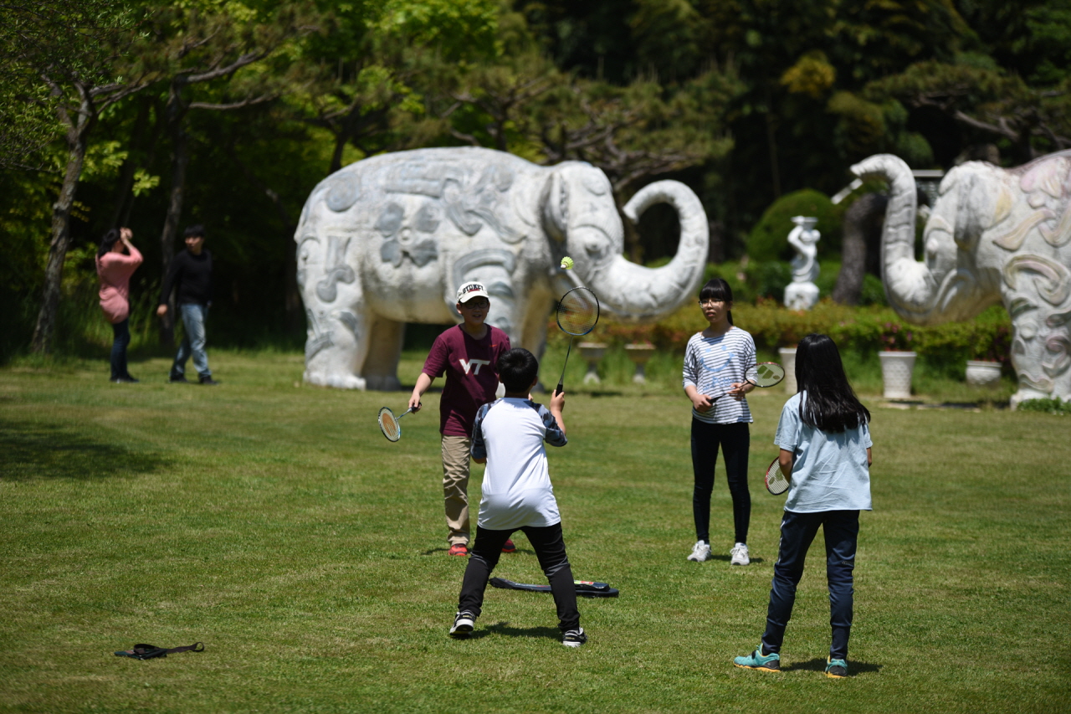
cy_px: 357
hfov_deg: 13.7
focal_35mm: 150
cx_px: 536
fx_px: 4462
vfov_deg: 9.1
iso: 100
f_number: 2.8
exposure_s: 1/2500
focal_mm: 150
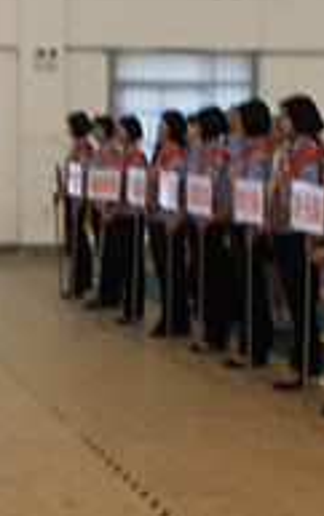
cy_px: 270
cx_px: 43
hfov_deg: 12.3
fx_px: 1494
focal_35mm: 106
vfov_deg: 19.6
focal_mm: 4.15
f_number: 2.2
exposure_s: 1/50
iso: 25
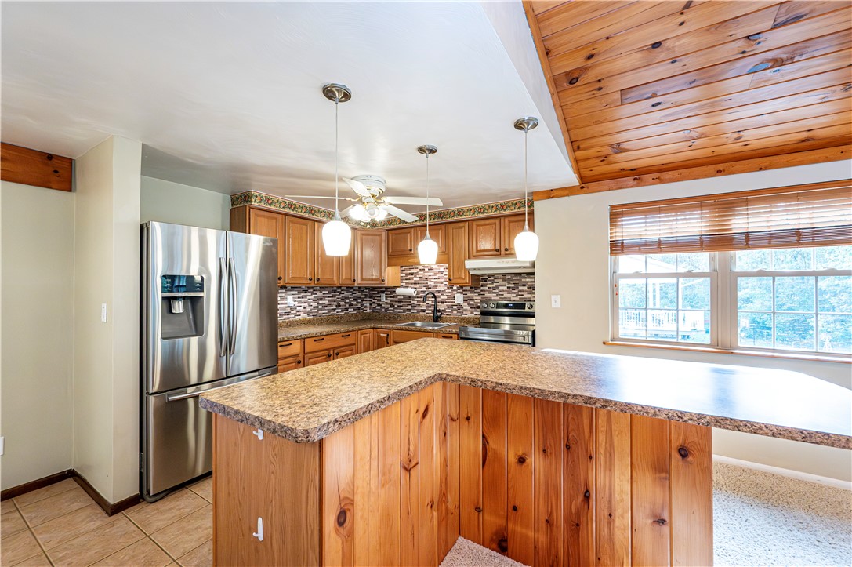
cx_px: 426
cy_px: 284
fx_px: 331
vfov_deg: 81.1
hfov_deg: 104.3
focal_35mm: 14
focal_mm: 14
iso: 4000
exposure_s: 1/160
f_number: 8
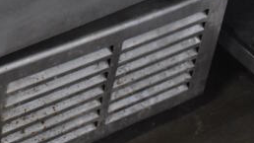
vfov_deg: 11.5
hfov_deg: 20.5
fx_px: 673
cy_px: -81
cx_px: -16
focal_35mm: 100
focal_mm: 18
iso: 3200
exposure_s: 1/125
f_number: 3.5
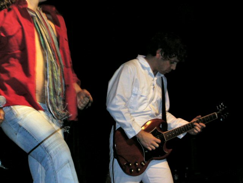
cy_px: 92
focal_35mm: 92
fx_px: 646
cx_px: 122
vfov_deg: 16.1
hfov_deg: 21.3
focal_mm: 14
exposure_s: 1/59.9
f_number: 4.4
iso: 200
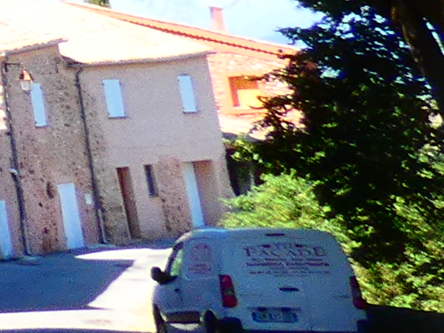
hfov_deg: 9.5
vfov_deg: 9.3
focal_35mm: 146
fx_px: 1872
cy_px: -397
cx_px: -1000
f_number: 4.5
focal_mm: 3.6
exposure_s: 1/200
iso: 80
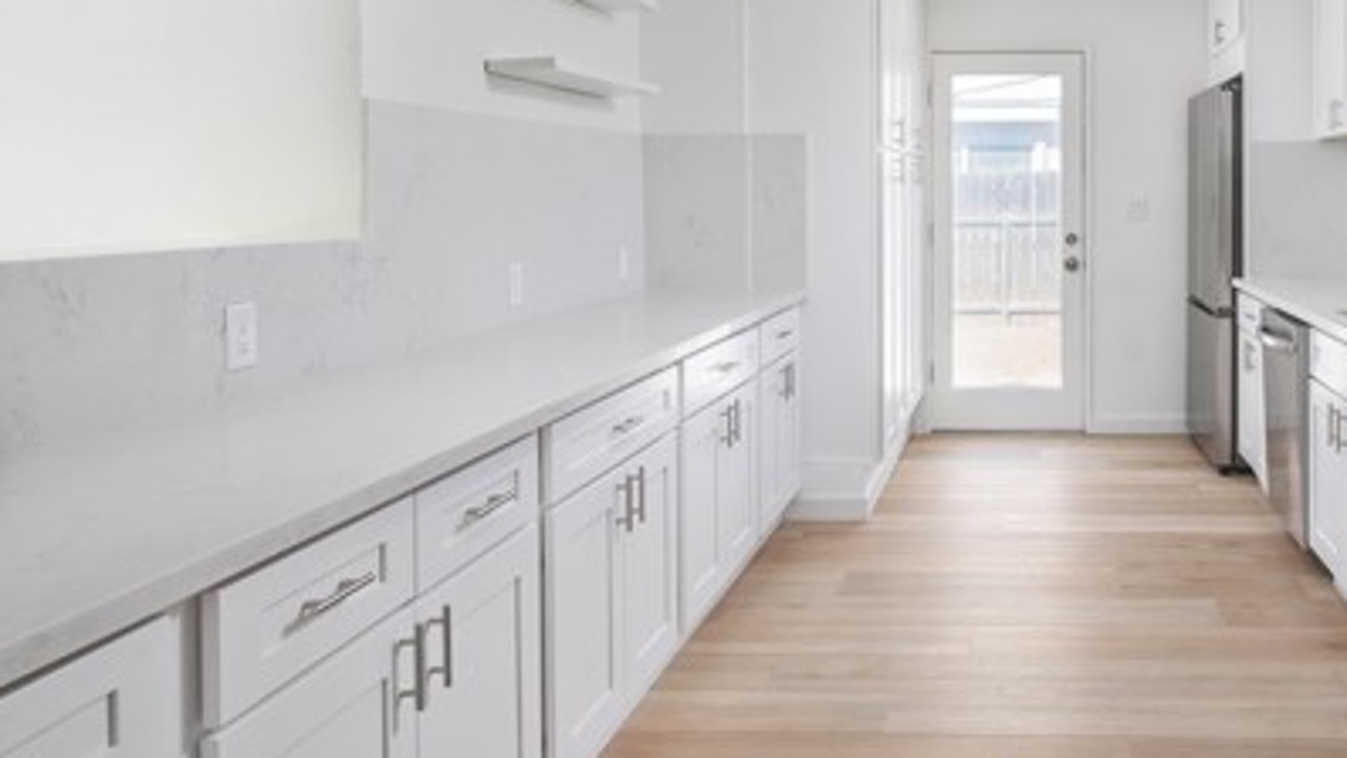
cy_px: 171
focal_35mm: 32
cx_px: 1019
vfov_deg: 35.7
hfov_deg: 57.7
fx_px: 1143
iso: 400
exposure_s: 1/400
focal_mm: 19
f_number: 5.6
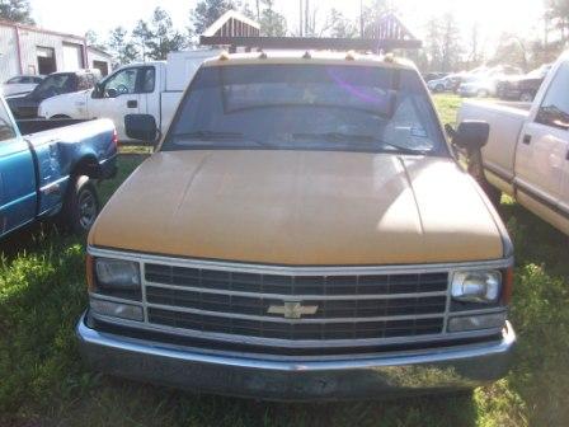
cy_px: 214
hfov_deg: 54.0
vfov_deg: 41.8
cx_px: 284
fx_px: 559
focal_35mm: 34
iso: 64
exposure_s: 1/310
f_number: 2.8
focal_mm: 5.7
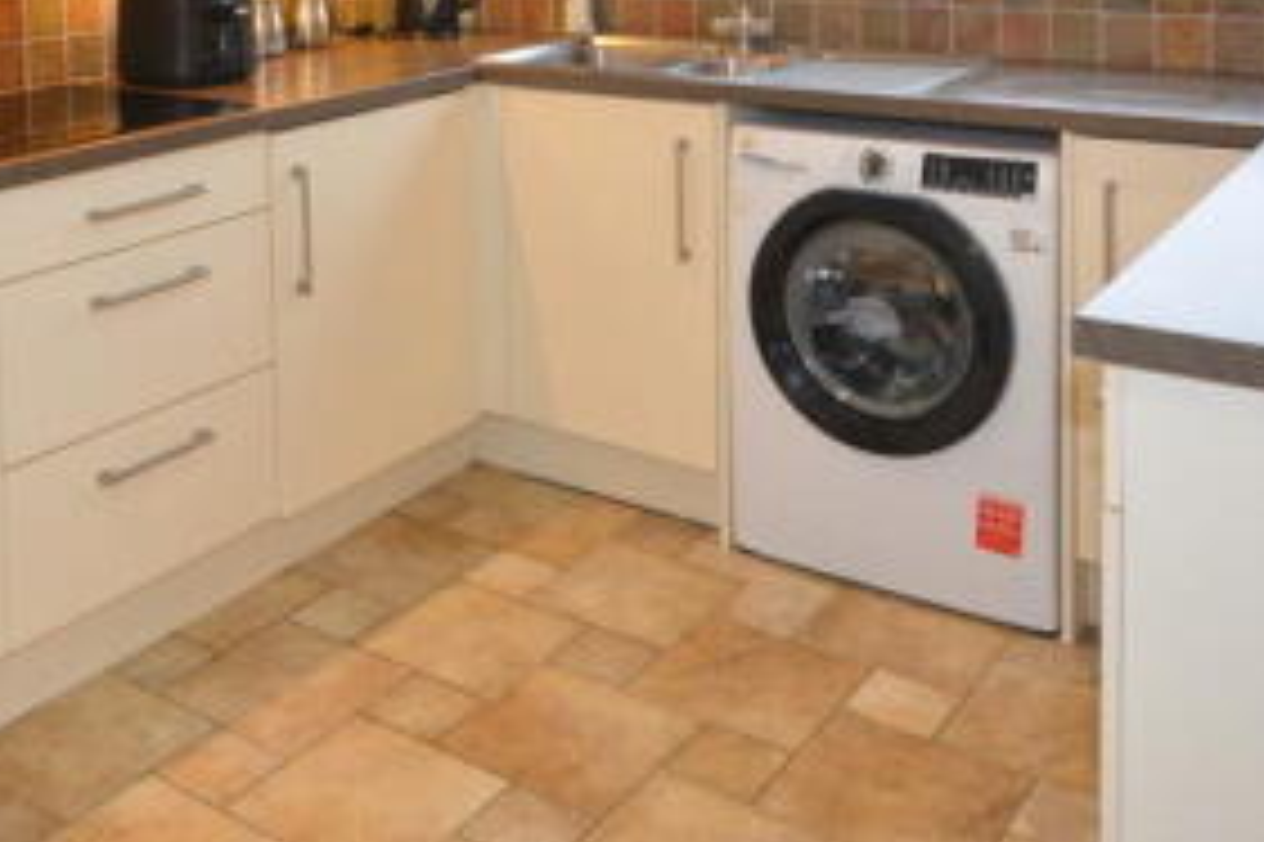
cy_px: -83
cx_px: 389
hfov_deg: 53.0
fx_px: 1228
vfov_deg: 33.1
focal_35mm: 35
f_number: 4
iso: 720
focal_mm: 10
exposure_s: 1/60
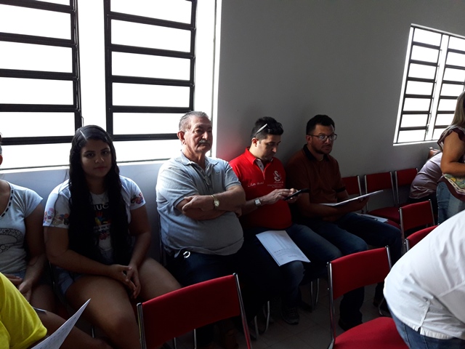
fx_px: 376
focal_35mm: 28
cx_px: 232
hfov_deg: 63.4
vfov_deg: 49.7
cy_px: 174
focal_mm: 3.7
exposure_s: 1/40
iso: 160
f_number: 1.9
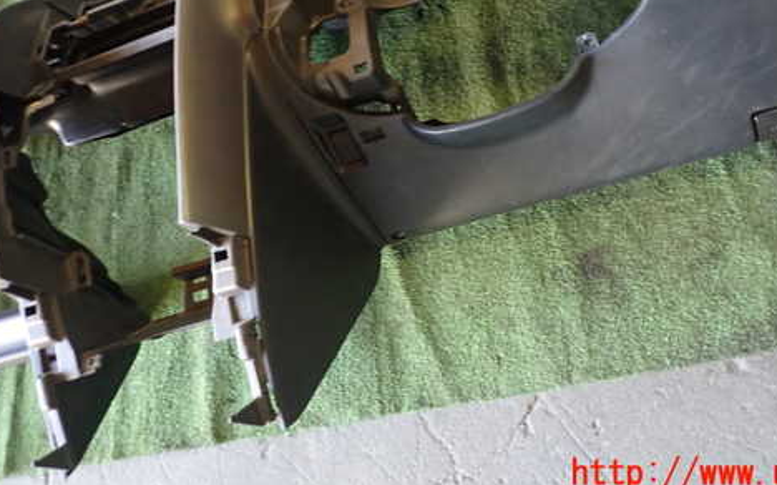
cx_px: 448
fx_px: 720
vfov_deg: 36.4
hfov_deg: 56.5
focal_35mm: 34
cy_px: 121
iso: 320
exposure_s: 1/30
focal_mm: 4.5
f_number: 2
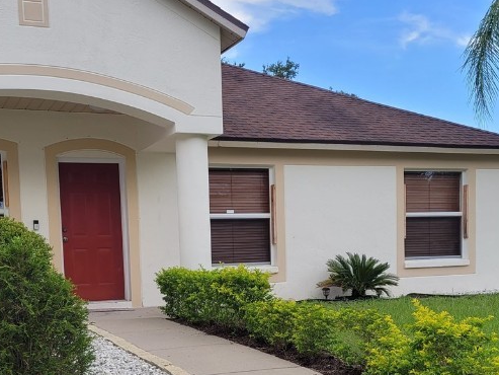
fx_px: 779
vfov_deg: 26.2
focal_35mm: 54
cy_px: 336
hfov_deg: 35.5
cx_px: 246
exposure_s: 1/868
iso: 40
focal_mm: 5.4
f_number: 1.8
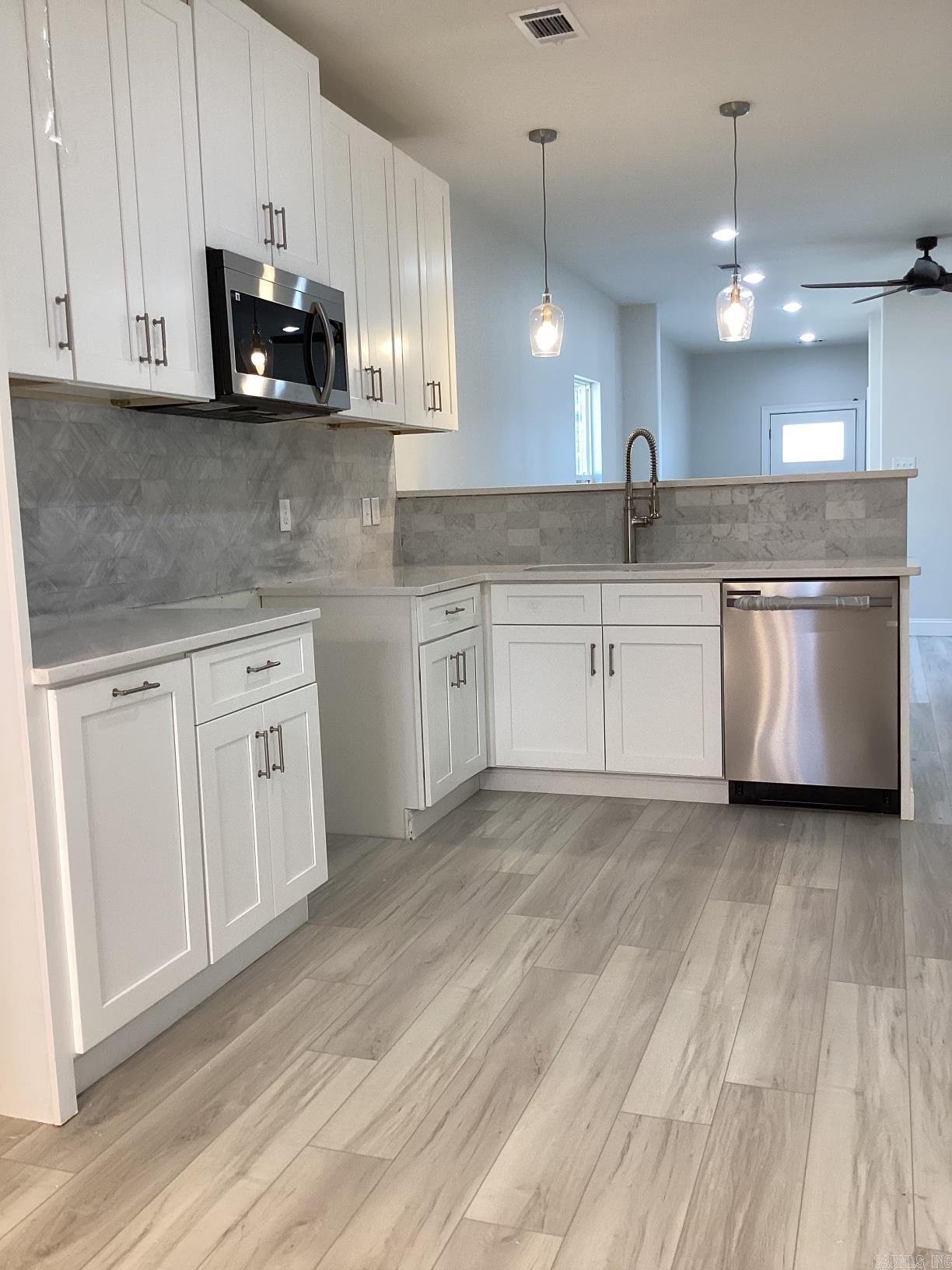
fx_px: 1137
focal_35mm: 31
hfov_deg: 45.4
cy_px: 635
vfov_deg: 58.4
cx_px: 476
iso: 80
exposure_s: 1/60
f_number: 2.4
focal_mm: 3.3
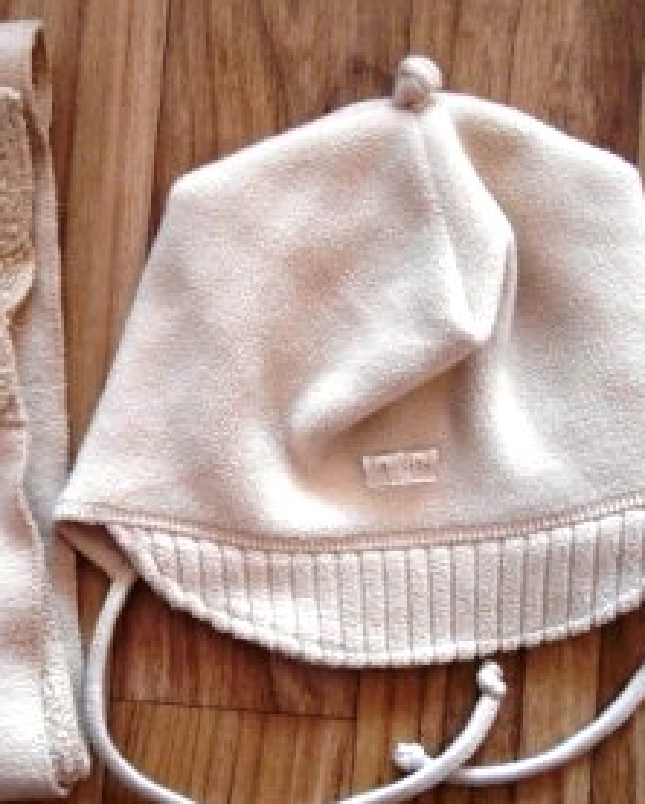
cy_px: 456
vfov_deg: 44.7
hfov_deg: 35.8
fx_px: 977
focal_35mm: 41
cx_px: 171
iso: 400
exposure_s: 1/30
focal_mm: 4.7
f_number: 3.4
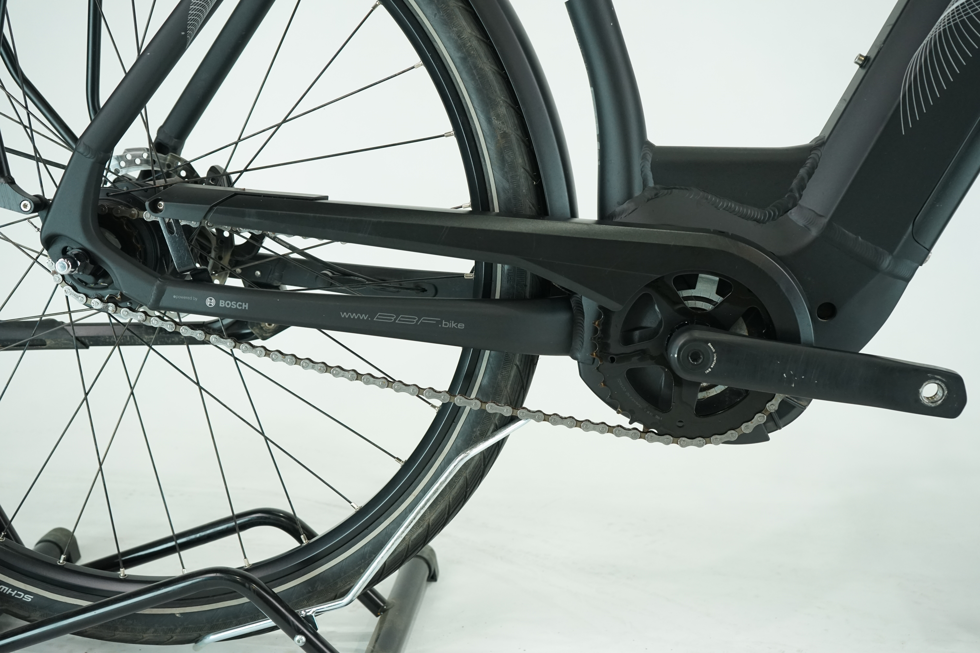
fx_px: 1089
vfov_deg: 33.4
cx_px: 490
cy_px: 326
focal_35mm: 40
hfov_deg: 48.5
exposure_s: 1/200
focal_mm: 40
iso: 1600
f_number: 5.6
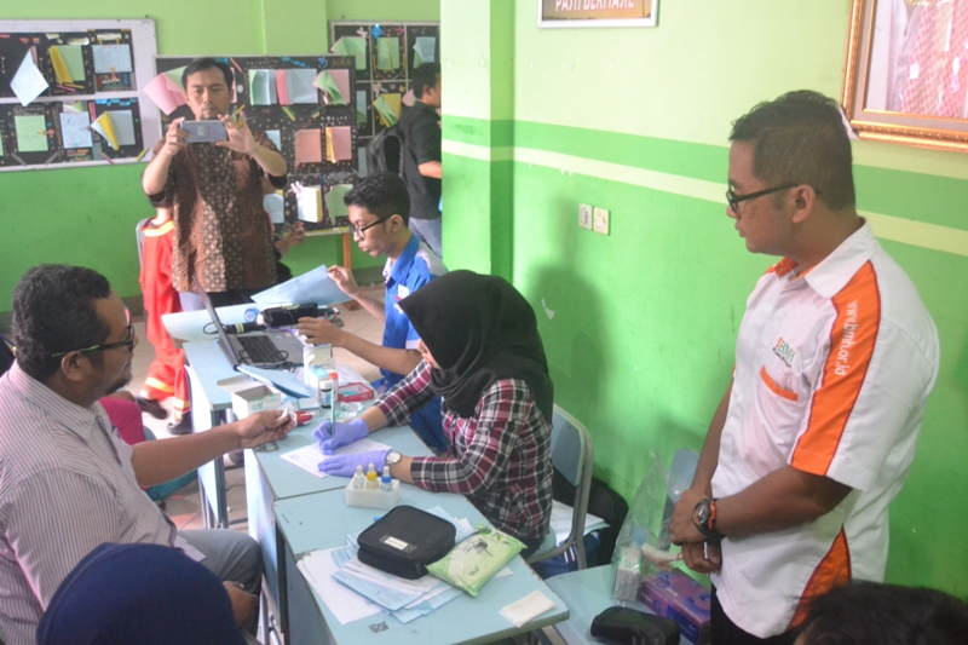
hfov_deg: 61.9
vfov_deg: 43.6
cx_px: 484
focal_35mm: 30
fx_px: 806
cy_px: 322
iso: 3200
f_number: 3.5
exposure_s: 1/60
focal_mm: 20
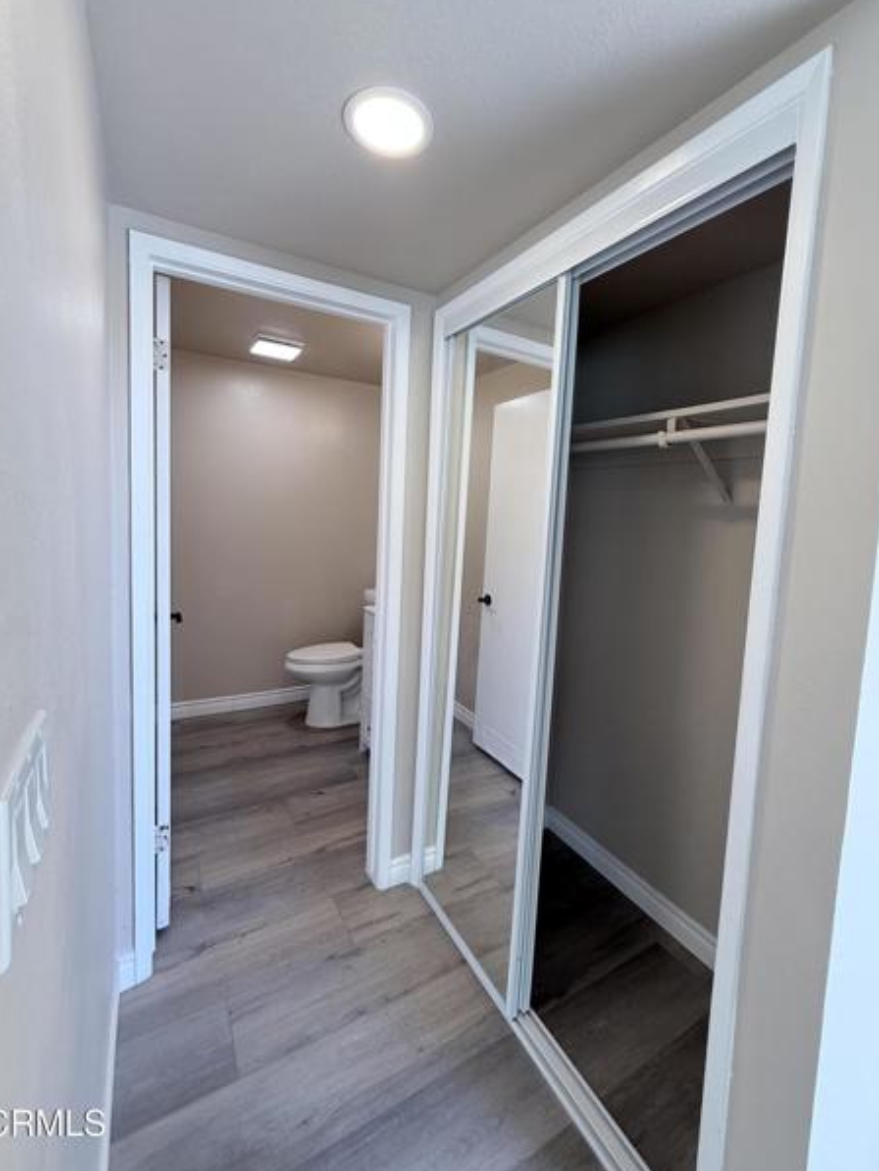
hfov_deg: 81.7
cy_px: 553
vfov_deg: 98.1
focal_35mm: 15
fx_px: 508
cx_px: 451
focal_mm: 2.22
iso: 100
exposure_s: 1/120
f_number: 2.2
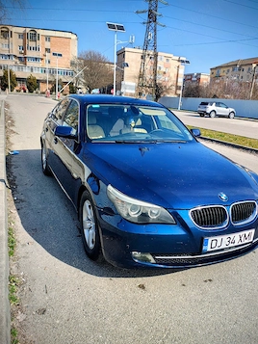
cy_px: 179
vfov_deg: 63.4
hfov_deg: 49.7
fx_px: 278
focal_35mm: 28
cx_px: 142
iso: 100
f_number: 1.4
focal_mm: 5.89
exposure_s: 1/833
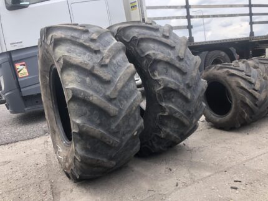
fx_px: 217
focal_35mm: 28
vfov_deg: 49.8
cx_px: 134
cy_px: 100
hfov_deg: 63.4
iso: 20
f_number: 1.8
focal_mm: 3.99
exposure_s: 1/444
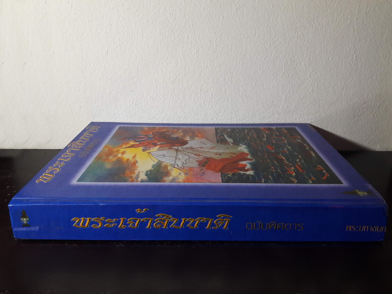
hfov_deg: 63.4
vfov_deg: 49.7
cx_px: 196
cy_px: 147
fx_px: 317
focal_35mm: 28
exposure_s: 1/25
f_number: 1.9
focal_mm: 3.7
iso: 160
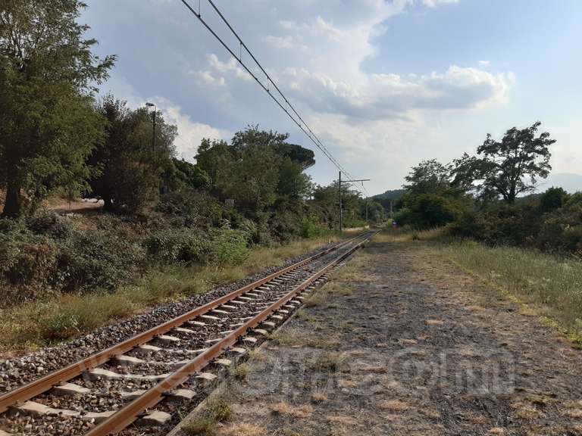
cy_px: 218
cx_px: 291
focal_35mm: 26
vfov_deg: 53.1
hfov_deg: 67.3
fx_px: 437
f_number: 1.7
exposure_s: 1/3049
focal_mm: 3.92
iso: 40
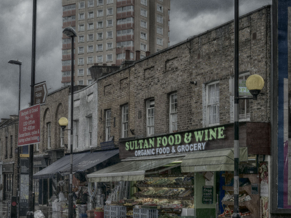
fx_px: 631
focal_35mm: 75
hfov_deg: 25.5
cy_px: 150
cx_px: 54
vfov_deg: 19.6
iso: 400
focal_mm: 27
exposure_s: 1/210
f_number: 5.6
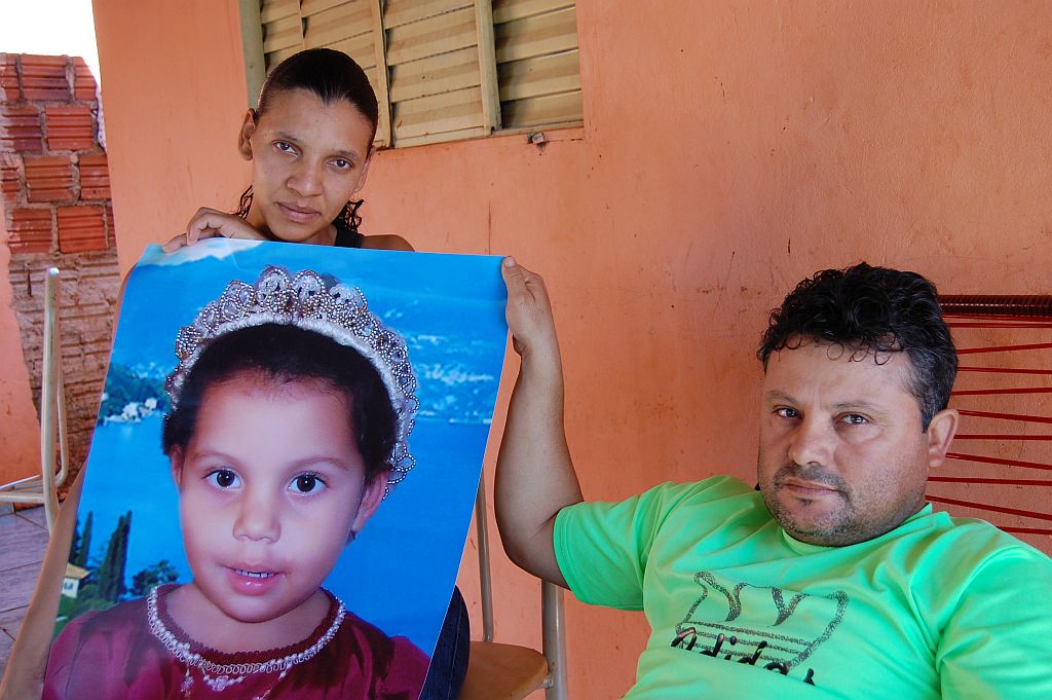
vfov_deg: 31.8
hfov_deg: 46.4
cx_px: 526
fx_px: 1226
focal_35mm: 42
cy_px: 350
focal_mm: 28
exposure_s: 1/80
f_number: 4.5
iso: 400
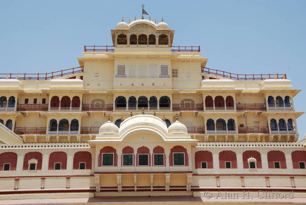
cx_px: 153
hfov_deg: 44.9
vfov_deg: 30.9
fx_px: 370
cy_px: 102
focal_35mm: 44
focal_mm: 29
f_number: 13
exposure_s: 1/125
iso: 100
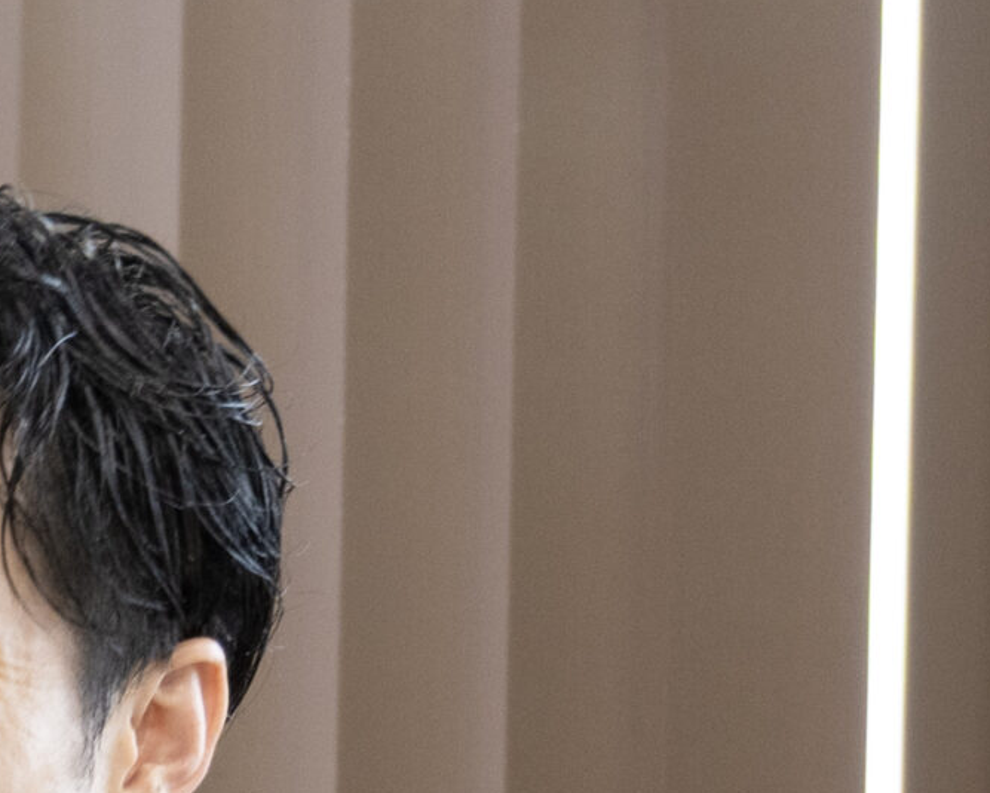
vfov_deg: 7.1
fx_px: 6331
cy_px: 1177
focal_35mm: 216
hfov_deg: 8.7
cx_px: -497
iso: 450
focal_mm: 40
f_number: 4.5
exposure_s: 1/60
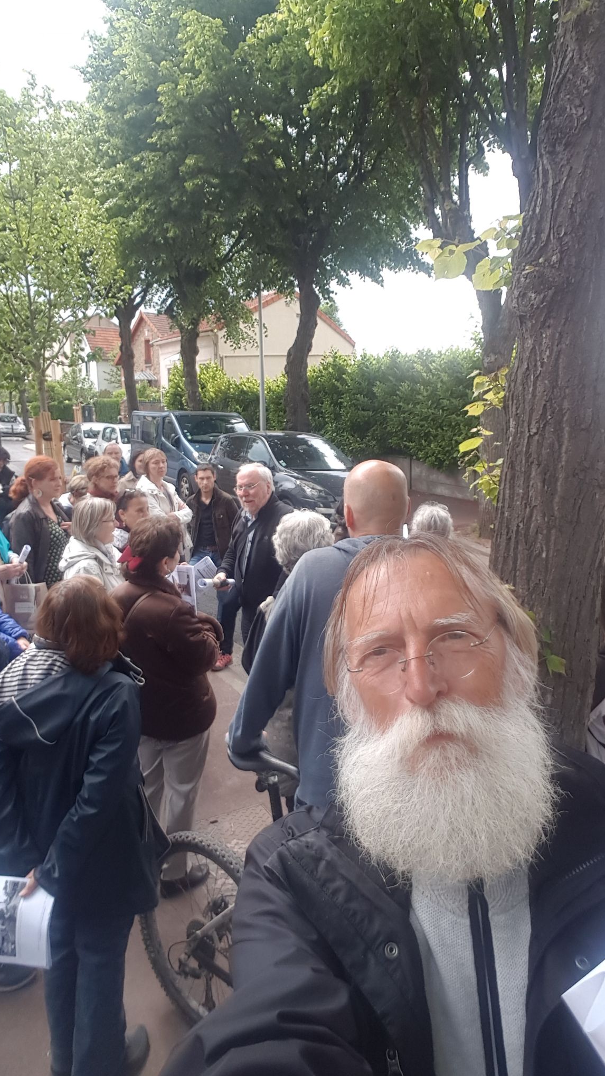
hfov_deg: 49.5
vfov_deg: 78.7
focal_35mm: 23
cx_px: 313
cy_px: 540
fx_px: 656
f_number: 1.7
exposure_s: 1/207
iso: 50
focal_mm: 2.1
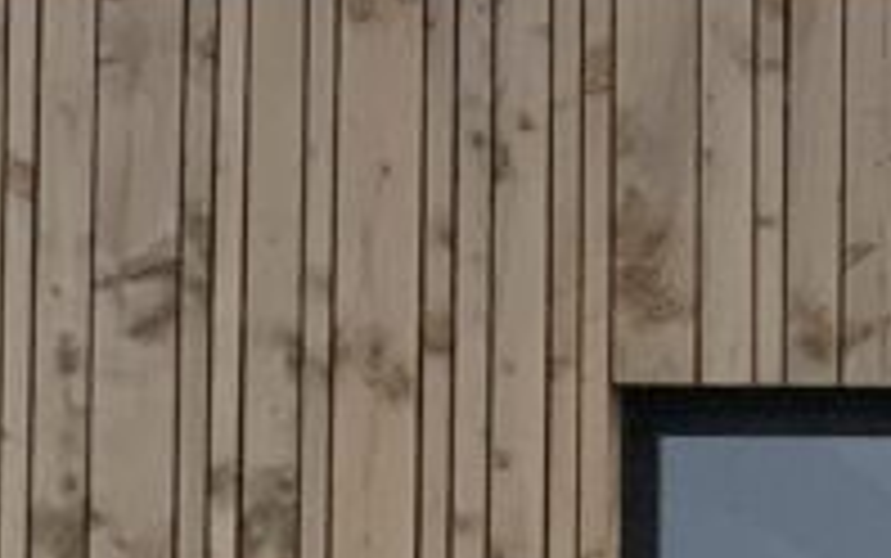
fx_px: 5272
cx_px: 1894
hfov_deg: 9.0
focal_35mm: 217
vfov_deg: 6.0
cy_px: 729
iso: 16
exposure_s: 1/2959
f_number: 1.8
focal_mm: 3
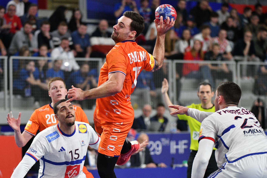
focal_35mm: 200
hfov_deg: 10.3
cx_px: 134
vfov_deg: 6.9
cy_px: 89
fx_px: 1483
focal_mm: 200
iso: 3200
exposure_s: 1/1250
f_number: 4
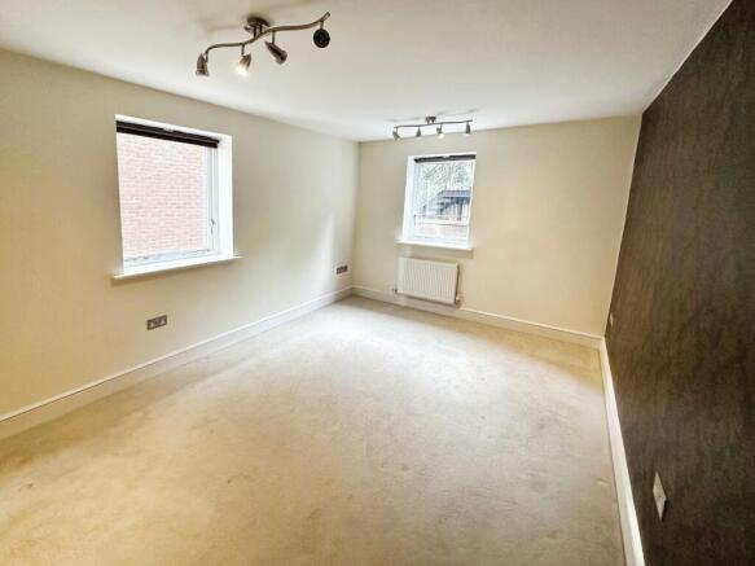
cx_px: 378
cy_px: 283
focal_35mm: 14
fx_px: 305
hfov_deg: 102.1
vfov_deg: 85.7
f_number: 2.2
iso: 160
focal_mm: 2.22
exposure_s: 1/100
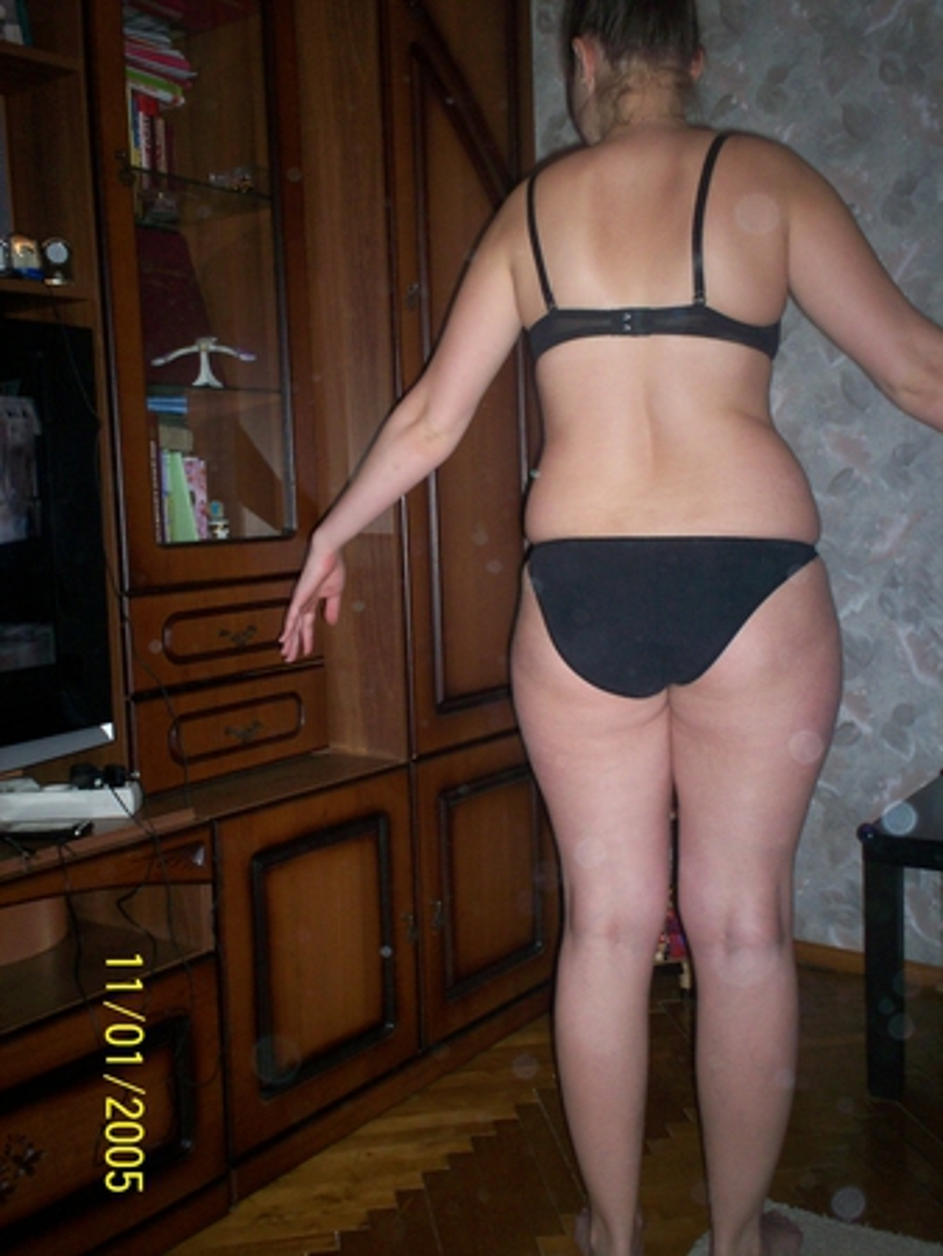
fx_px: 1306
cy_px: 628
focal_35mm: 36
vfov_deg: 51.3
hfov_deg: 39.7
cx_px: 472
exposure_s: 1/60
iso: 140
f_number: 4.5
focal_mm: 6
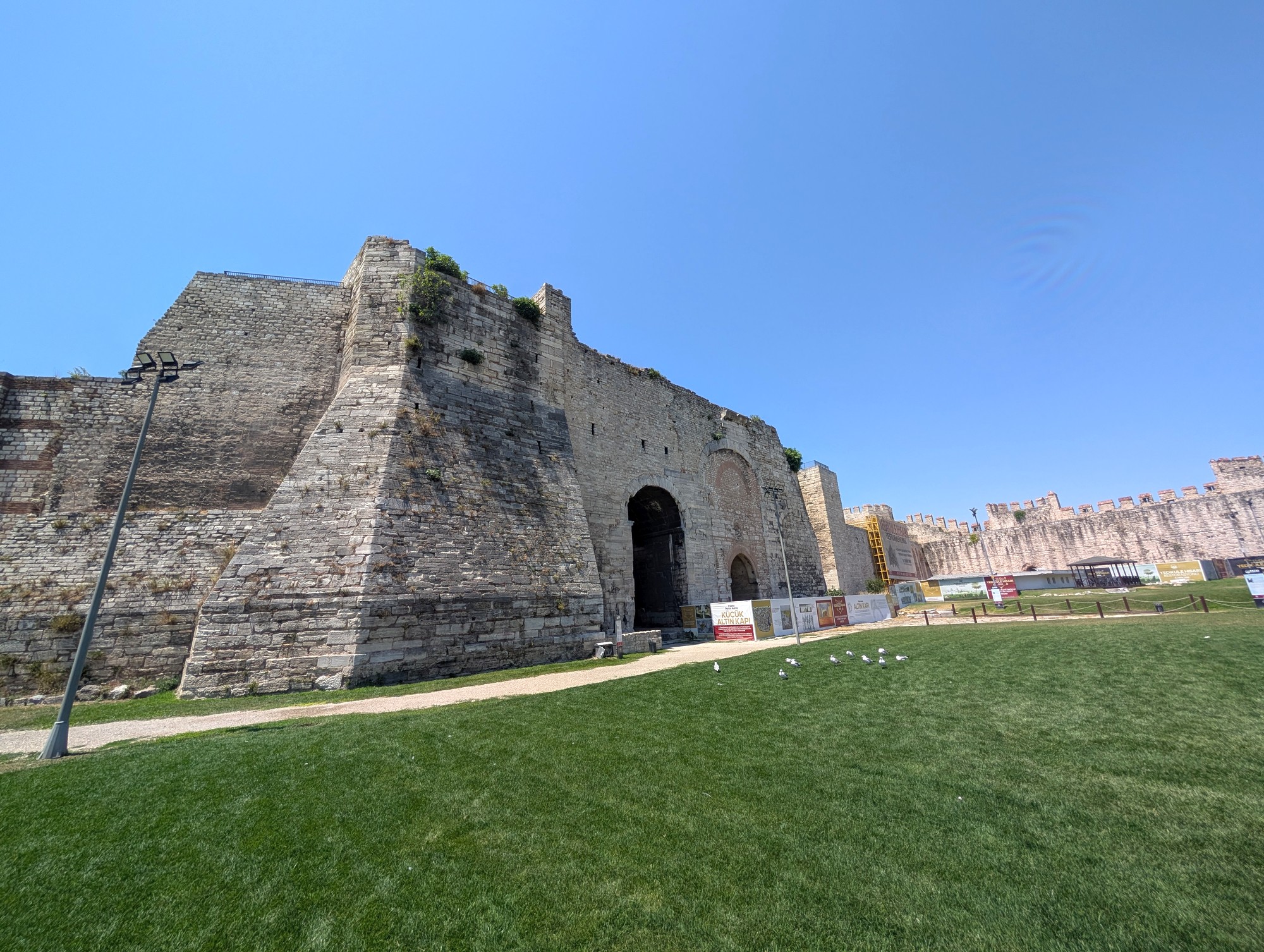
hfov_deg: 110.5
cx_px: 632
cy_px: 476
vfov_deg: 94.6
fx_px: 439
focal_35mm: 12
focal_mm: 2.02
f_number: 1.7
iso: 52
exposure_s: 1/2092
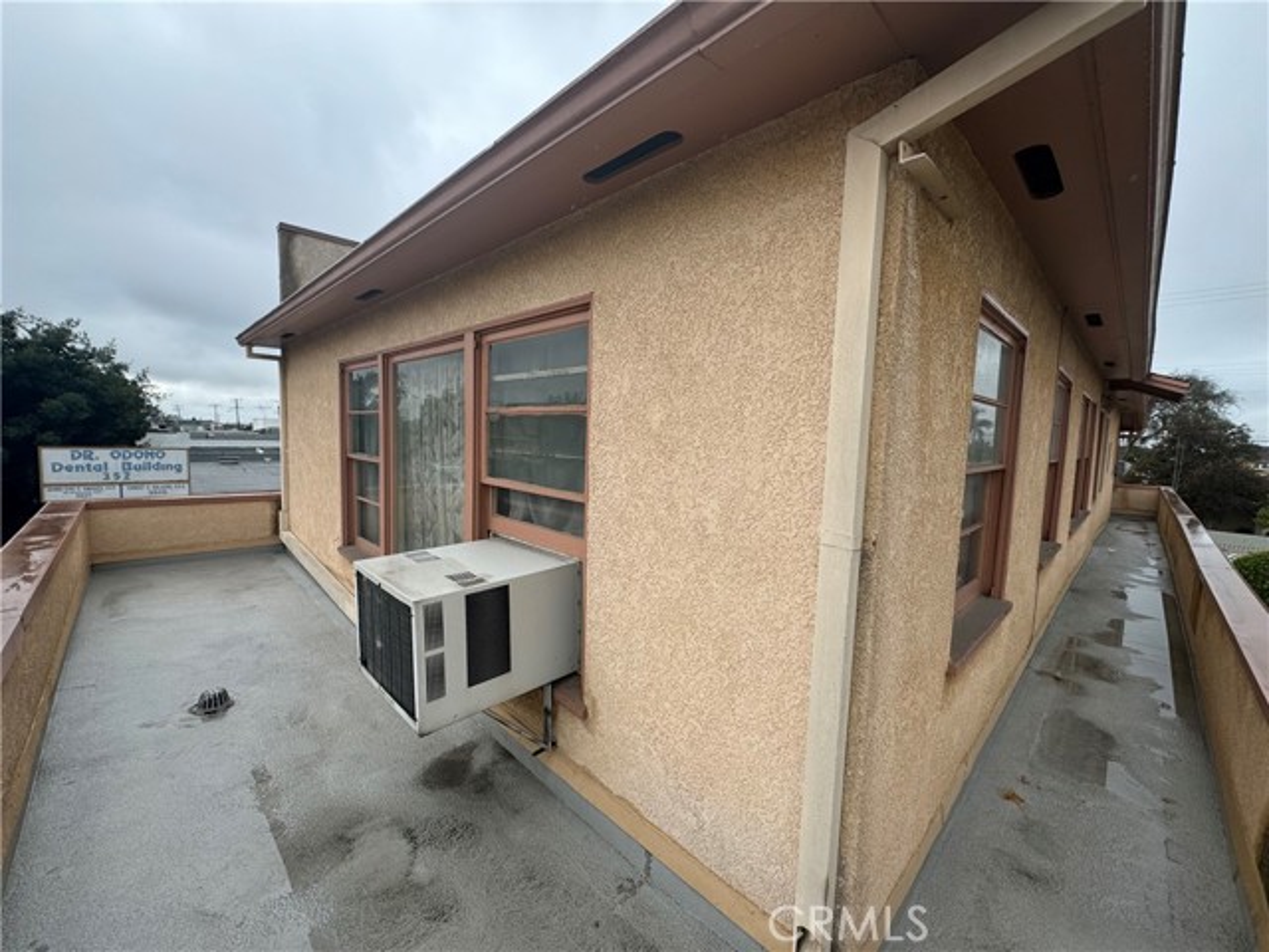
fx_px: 513
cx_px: 634
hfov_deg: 102.1
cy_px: 476
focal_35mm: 14
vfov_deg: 85.7
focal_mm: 2.22
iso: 40
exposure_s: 1/552
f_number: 2.2
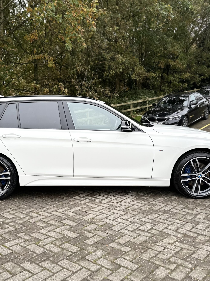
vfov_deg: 55.4
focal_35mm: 33
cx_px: 78
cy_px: 140
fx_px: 267
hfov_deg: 42.6
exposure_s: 1/259
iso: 80
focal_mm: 6.86
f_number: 1.78
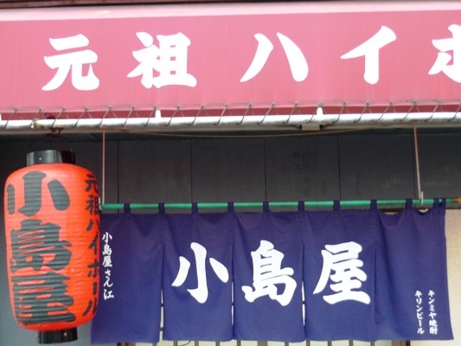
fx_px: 586
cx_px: 230
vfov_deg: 32.9
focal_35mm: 44
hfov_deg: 42.9
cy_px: 173
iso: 200
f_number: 2.5
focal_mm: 9.3
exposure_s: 1/15
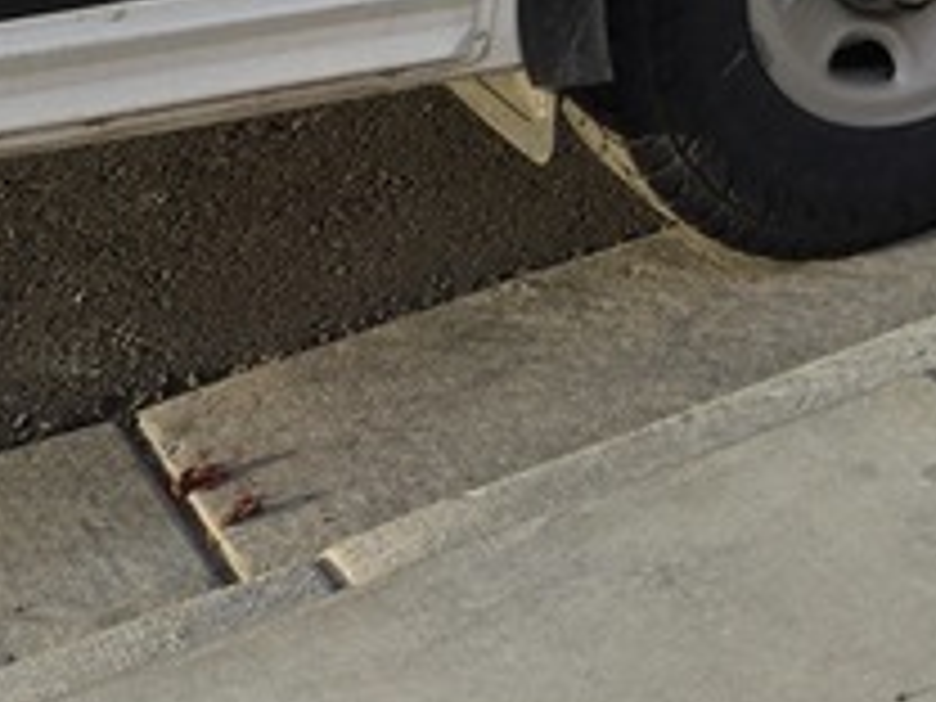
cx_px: 1764
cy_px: -914
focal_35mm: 113
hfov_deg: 14.8
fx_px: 3055
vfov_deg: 11.2
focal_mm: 5.4
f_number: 1.8
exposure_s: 1/275
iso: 25
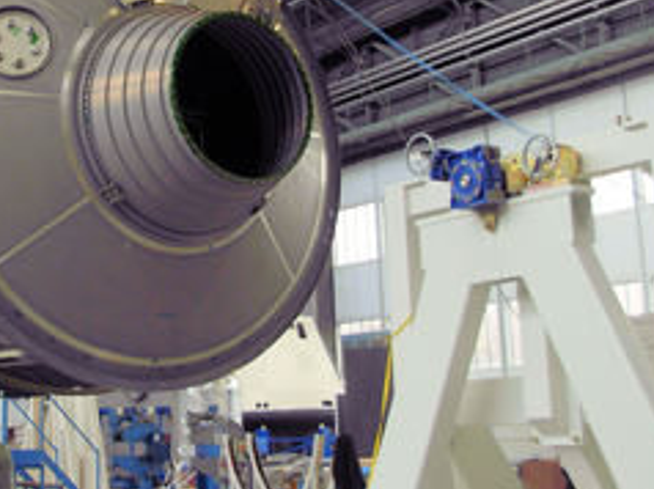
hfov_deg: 29.7
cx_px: 143
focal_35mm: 64
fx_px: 1208
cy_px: 110
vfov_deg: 22.6
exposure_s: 1/25.3
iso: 79
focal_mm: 6.3
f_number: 2.9
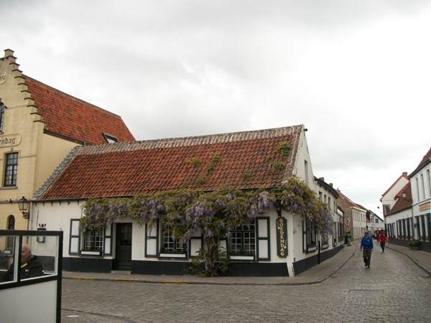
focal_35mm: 32
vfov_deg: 44.2
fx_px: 398
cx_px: 216
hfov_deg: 56.8
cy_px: 162
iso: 80
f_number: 2.9
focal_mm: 5.7
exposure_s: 1/320
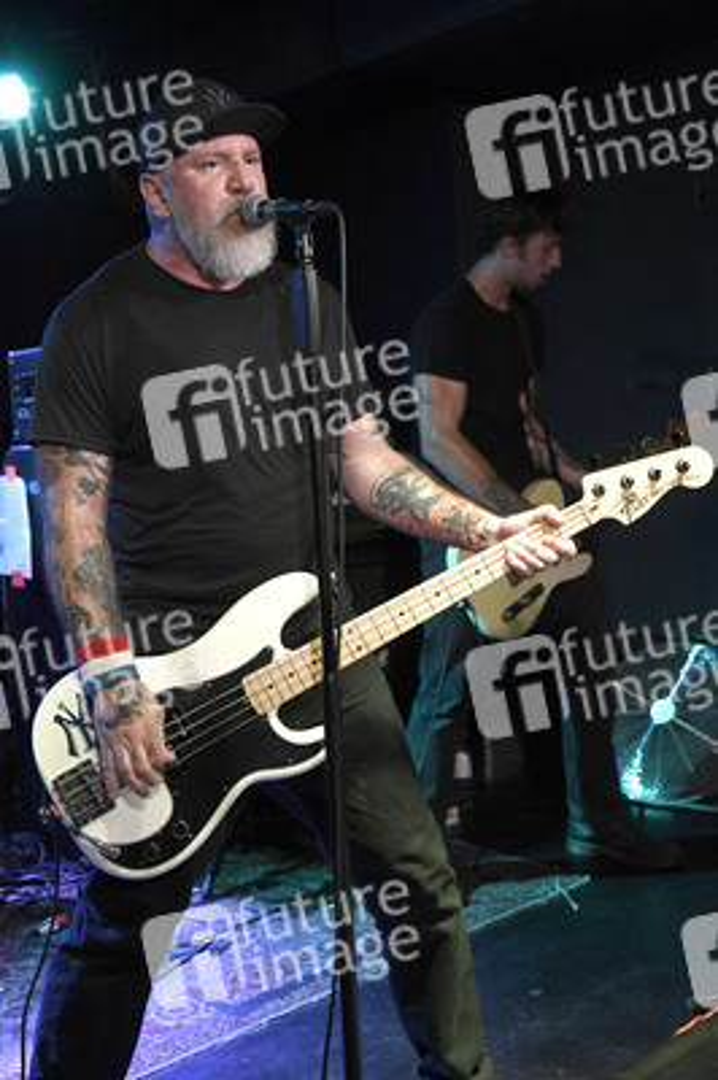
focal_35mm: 44
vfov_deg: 44.5
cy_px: 540
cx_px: 359
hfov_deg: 30.5
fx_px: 1319
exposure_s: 1/125
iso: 3200
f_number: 4
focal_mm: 44
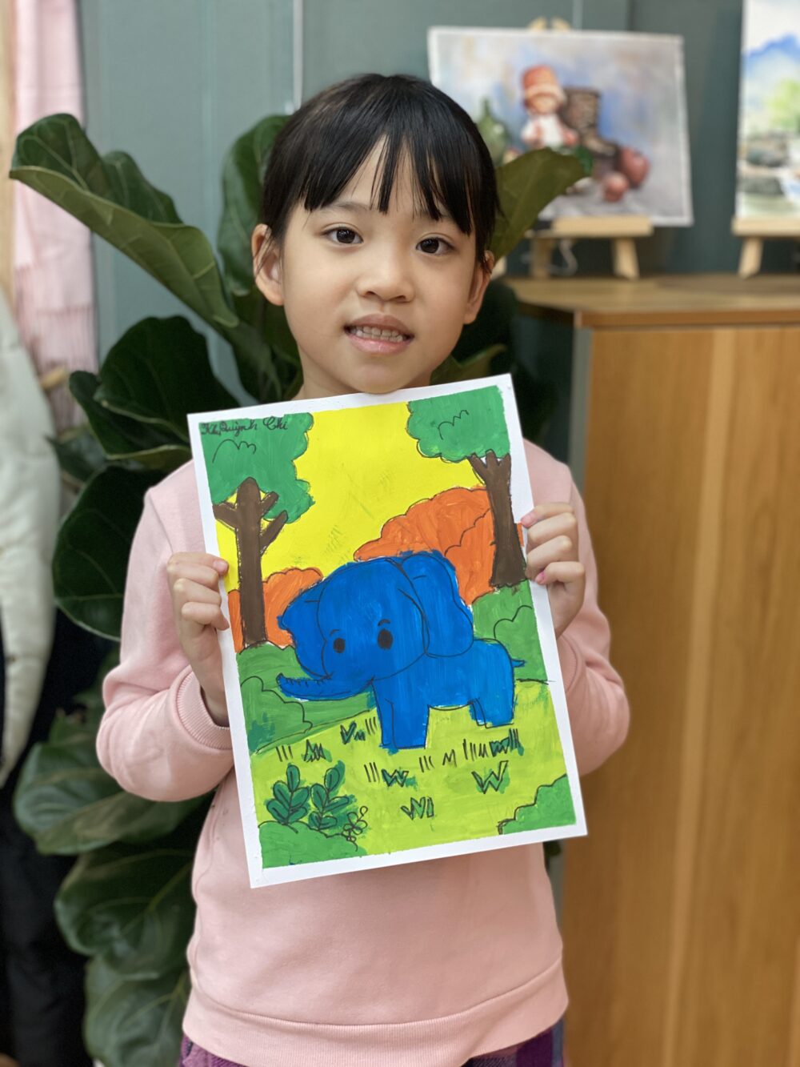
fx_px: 1602
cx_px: 400
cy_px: 534
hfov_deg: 28.0
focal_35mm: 52
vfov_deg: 36.8
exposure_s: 1/100
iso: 200
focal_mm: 6
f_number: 2
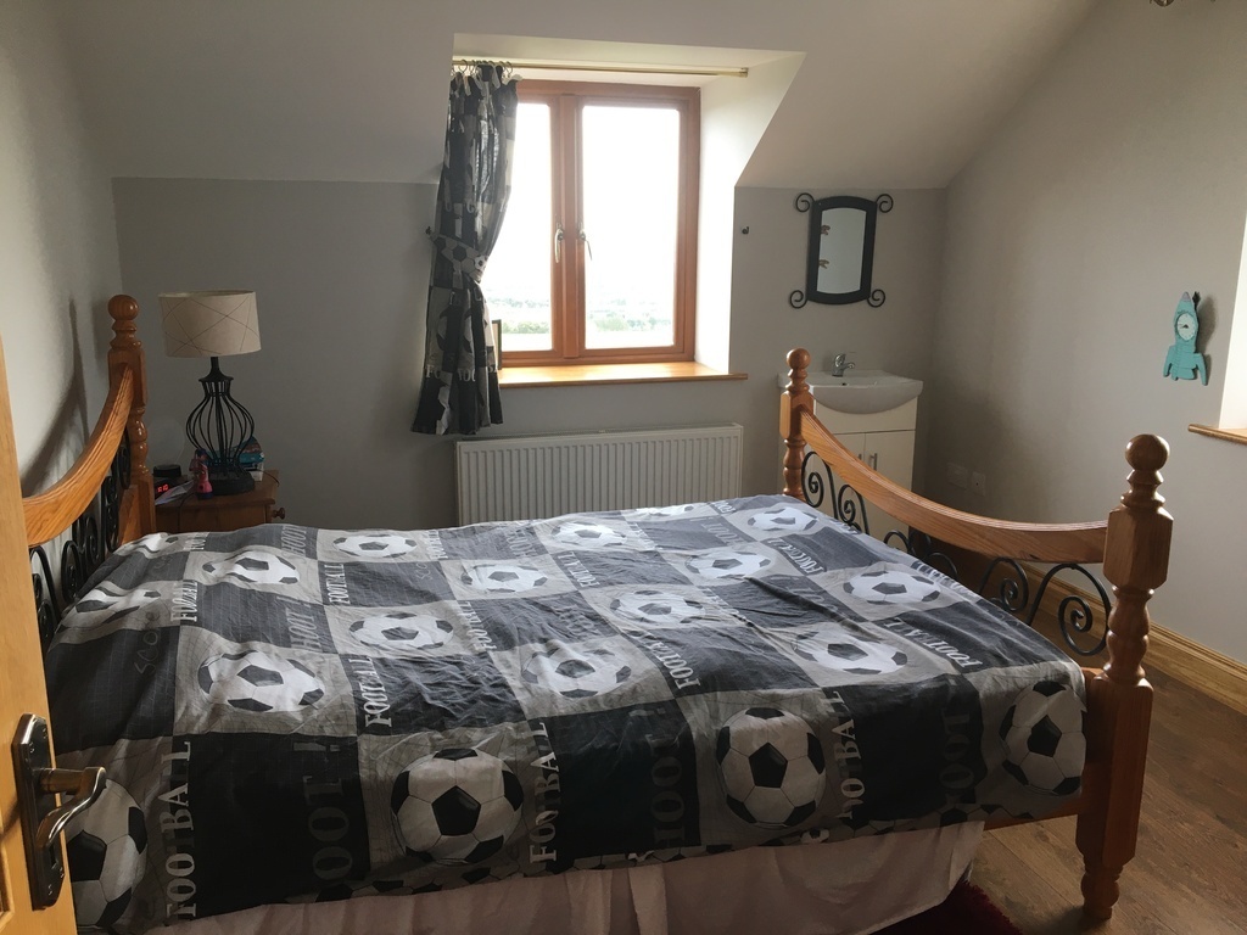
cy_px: 468
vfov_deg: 48.2
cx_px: 624
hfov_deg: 61.7
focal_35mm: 29
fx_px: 1045
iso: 25
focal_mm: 4.15
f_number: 2.2
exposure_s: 1/33
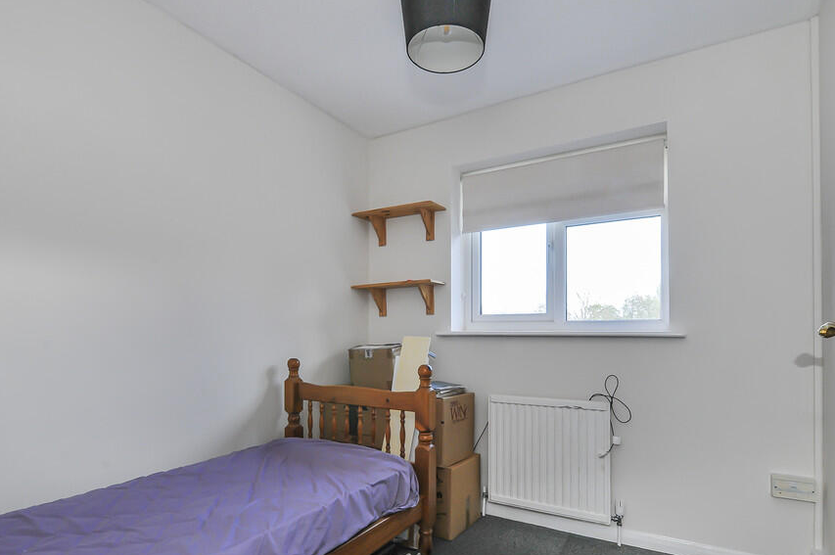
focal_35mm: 18
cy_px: 330
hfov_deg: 90.1
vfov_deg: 66.7
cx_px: 421
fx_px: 417
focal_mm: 10
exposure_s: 1/15
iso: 400
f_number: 13
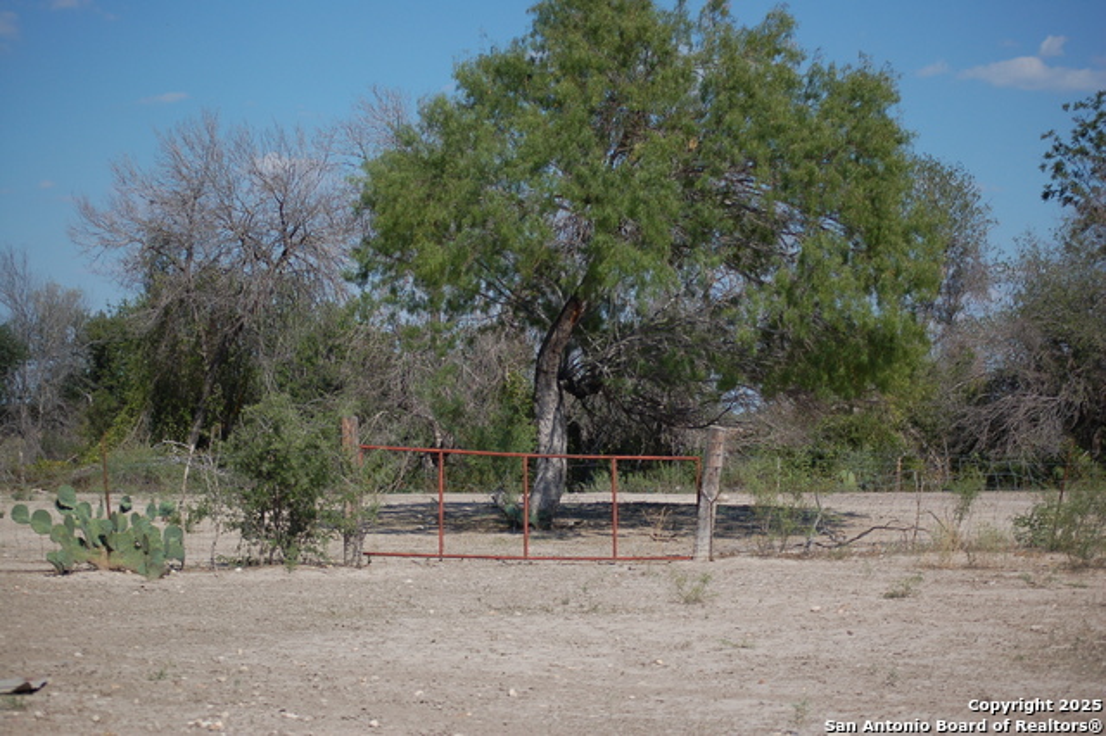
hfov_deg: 24.6
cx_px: 553
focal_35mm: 82
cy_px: 368
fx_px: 2533
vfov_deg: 16.5
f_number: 4
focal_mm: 55
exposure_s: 1/2500
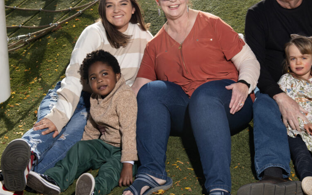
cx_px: 196
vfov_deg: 22.3
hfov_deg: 34.9
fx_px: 493
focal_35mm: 58
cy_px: 73
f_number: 4
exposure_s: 1/250
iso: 125
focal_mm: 42
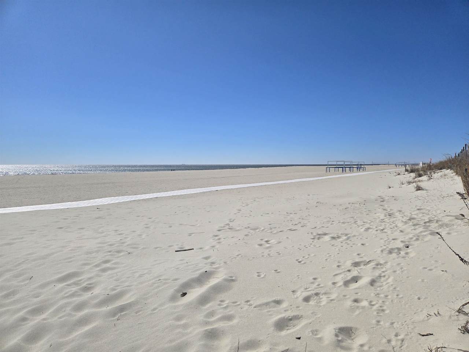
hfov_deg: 73.9
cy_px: 176
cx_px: 234
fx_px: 312
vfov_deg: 58.9
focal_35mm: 23
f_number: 1.8
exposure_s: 1/4364
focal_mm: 5.4
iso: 25
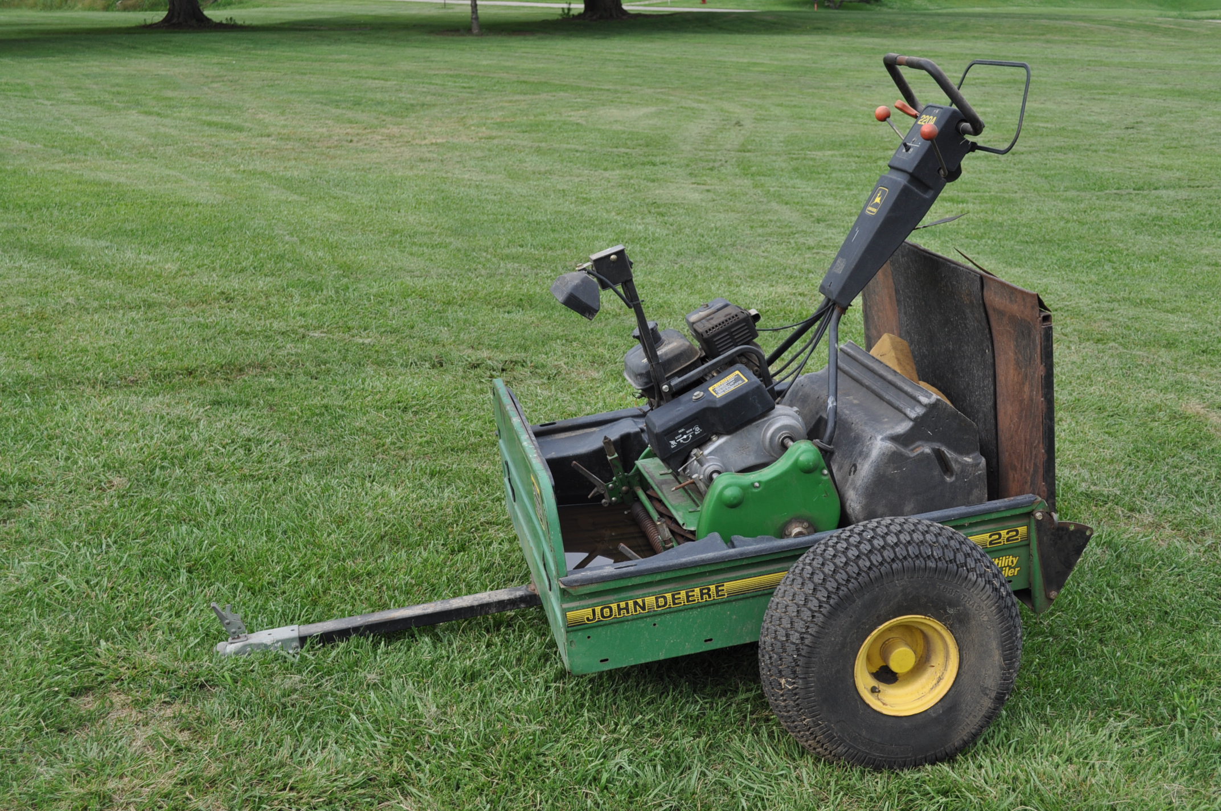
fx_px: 1474
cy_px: 406
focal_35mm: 44
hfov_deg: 45.0
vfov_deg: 30.8
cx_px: 610
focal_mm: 29
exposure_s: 1/160
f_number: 6.3
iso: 200
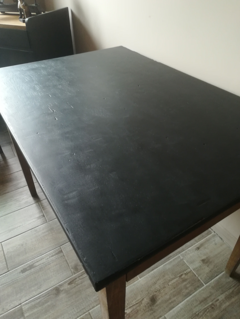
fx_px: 240
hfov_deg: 53.1
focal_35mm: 26
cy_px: 160
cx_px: 120
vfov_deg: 67.3
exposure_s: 1/33.3
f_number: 2.2
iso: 250
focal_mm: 3.83
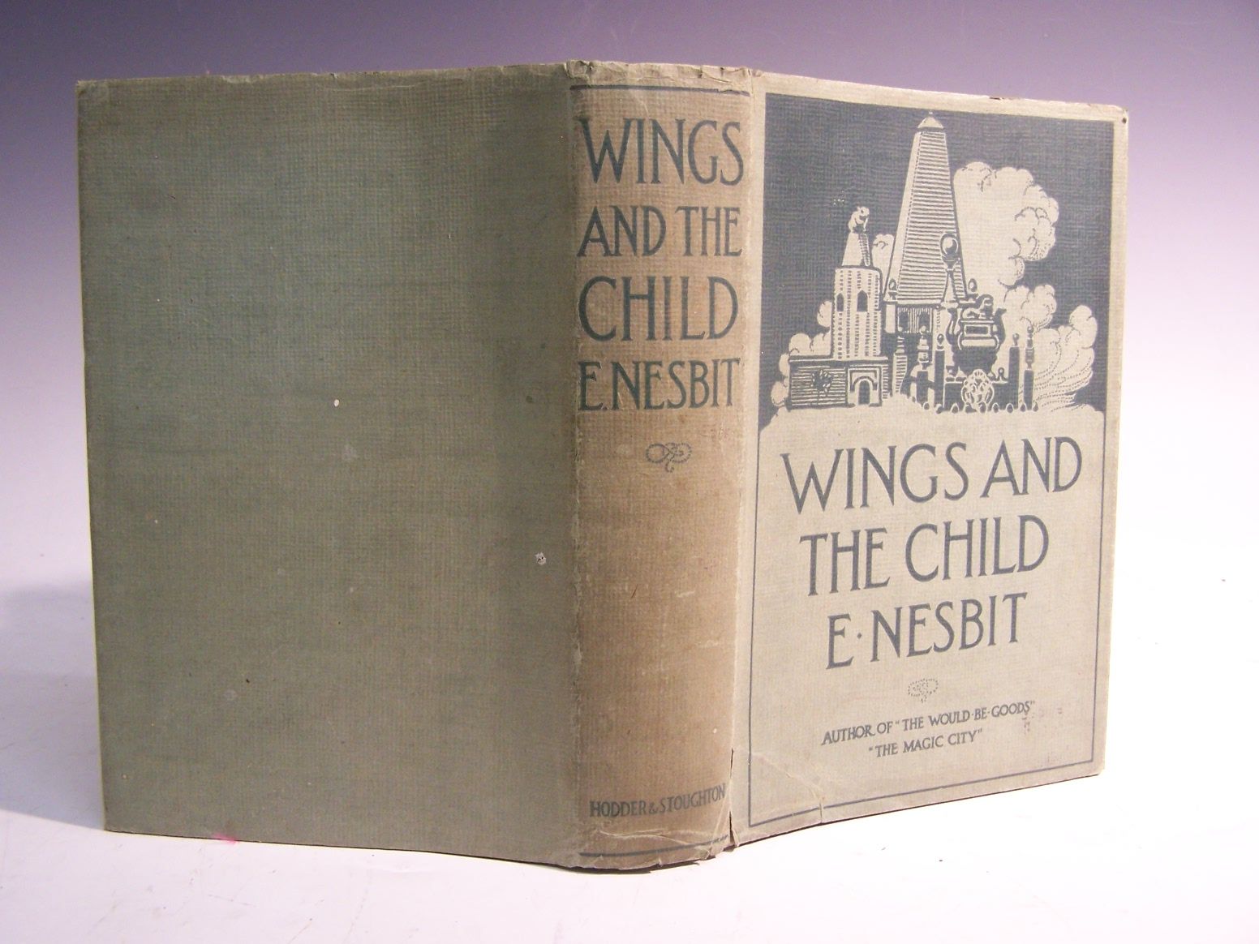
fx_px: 1382
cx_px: 630
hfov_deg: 49.0
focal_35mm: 38
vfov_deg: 37.7
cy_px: 472
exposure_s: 1/15
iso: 140
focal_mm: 6.3
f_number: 2.8
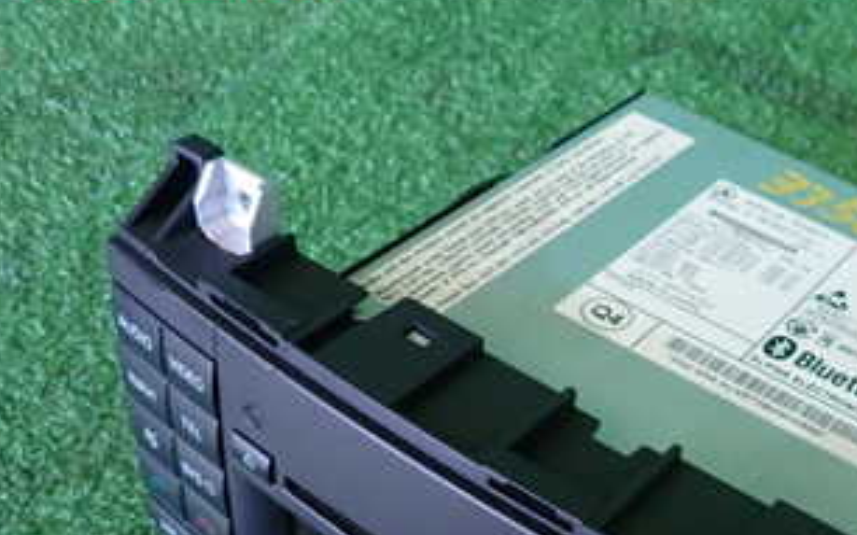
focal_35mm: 52
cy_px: 566
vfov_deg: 23.5
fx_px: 1214
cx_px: 661
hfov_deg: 37.7
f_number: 2
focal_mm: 4.5
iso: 250
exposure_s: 1/30
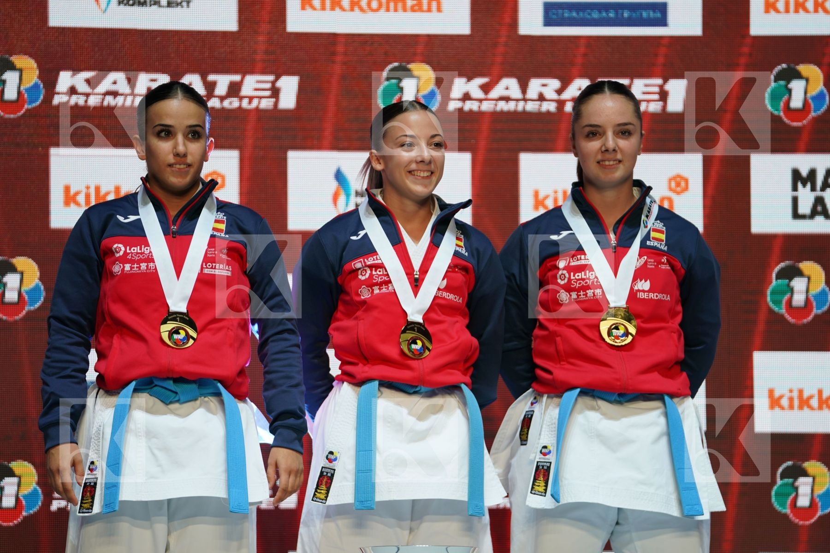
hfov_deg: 12.9
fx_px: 3666
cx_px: 415
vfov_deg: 8.6
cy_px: 276
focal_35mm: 159
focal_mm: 159
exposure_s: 1/250
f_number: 2.8
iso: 200
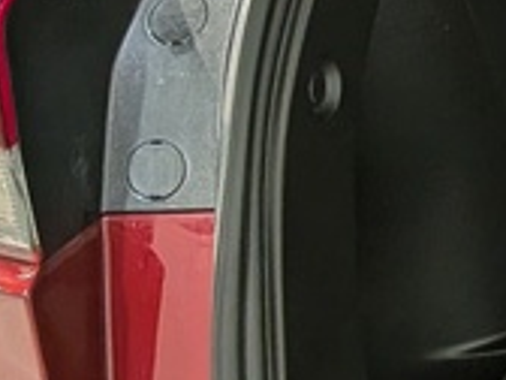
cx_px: 1244
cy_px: 178
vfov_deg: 10.2
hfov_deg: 11.2
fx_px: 2134
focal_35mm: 146
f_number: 1.7
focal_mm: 4.53
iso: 30
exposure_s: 1/180
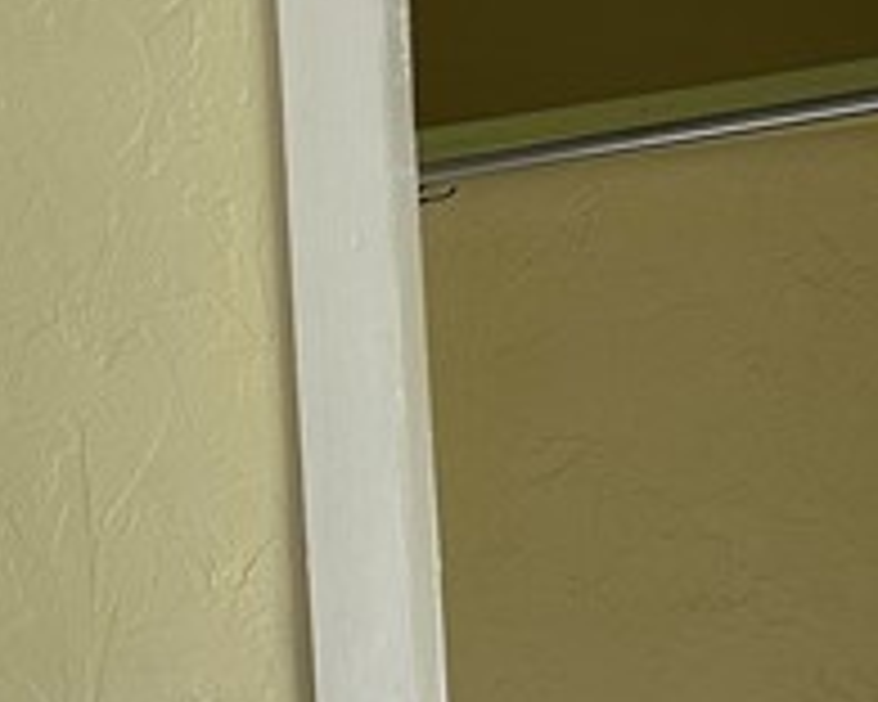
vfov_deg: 12.3
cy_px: 756
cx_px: -405
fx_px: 3196
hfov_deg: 14.6
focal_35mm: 123
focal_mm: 6.86
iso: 160
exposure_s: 1/120
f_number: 1.78
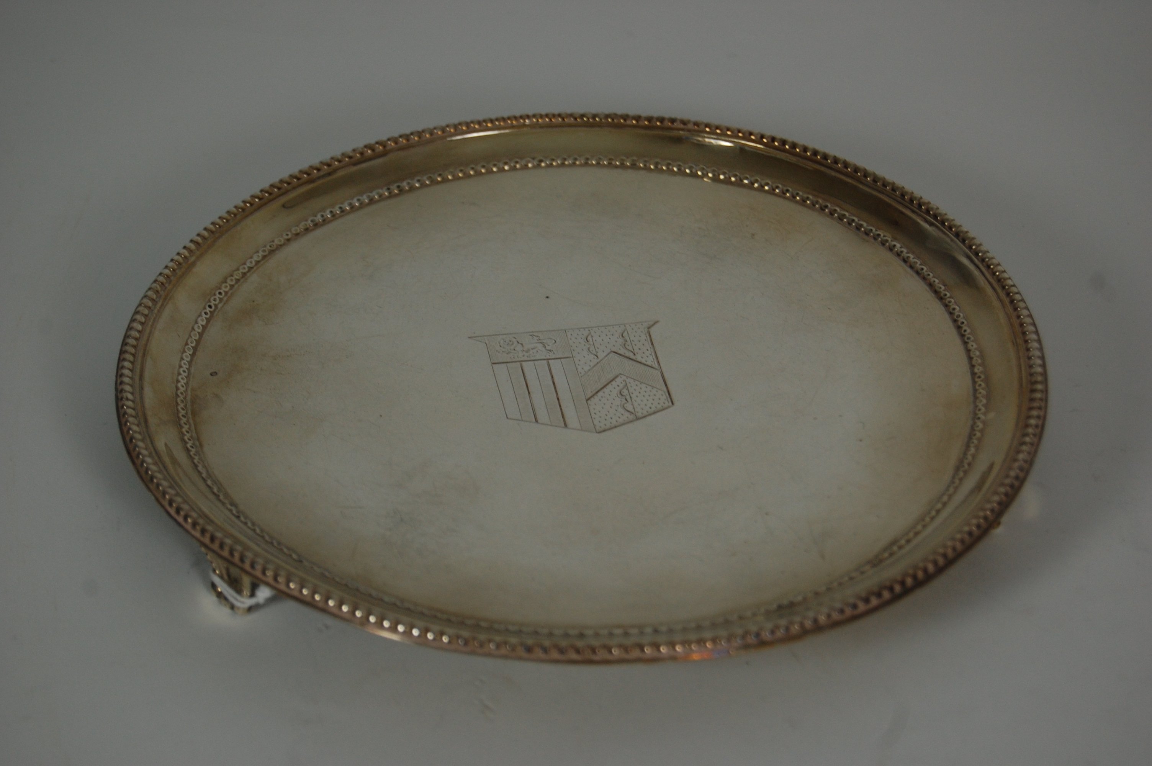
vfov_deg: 16.5
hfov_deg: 24.6
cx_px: 576
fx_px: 2638
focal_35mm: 82
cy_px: 383
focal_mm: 55
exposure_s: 1/125
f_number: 5.6
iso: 360
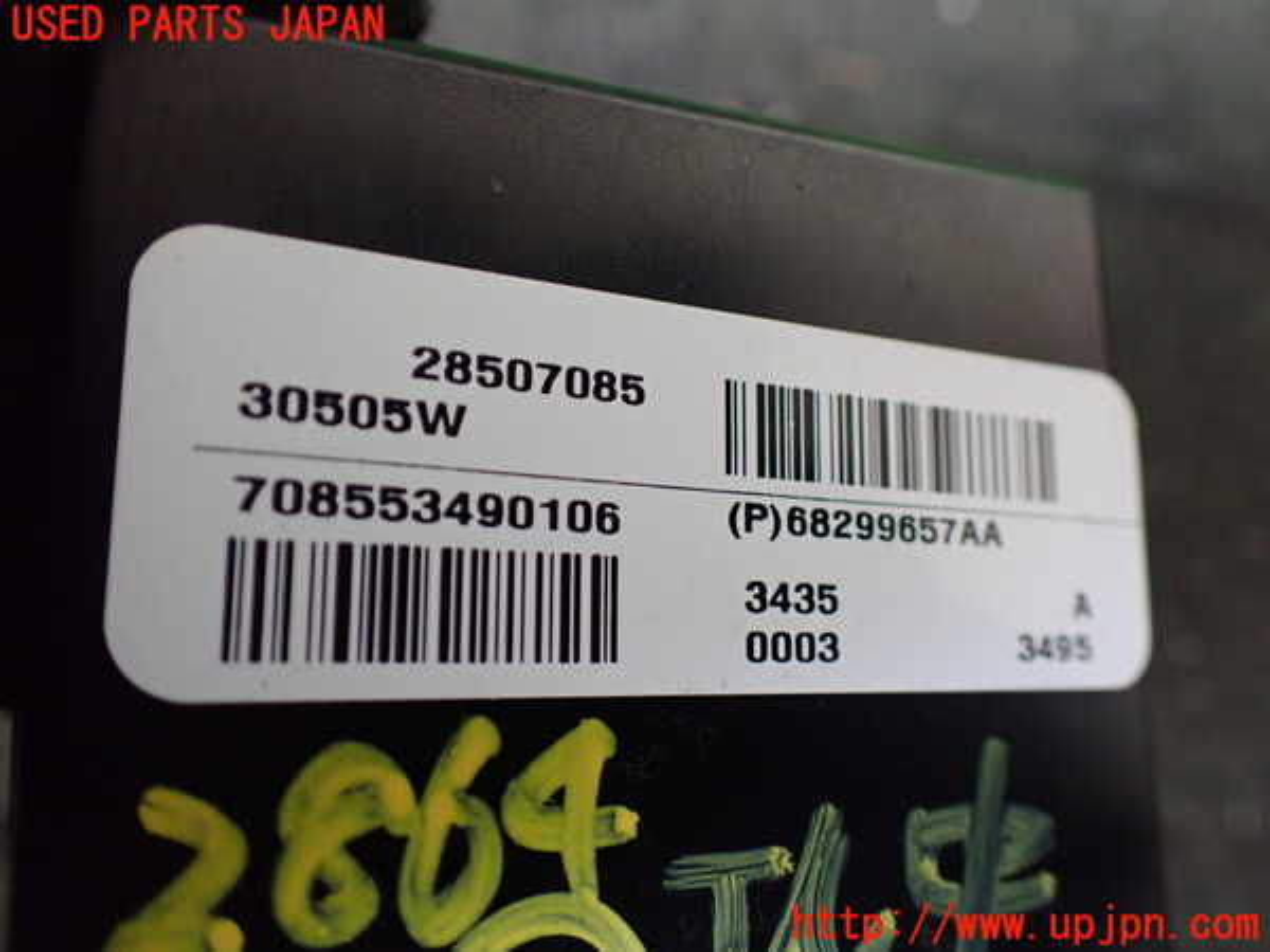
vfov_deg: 46.8
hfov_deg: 60.0
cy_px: 476
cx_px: 635
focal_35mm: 30
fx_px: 1101
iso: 800
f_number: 2.3
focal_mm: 5.4
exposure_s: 1/80
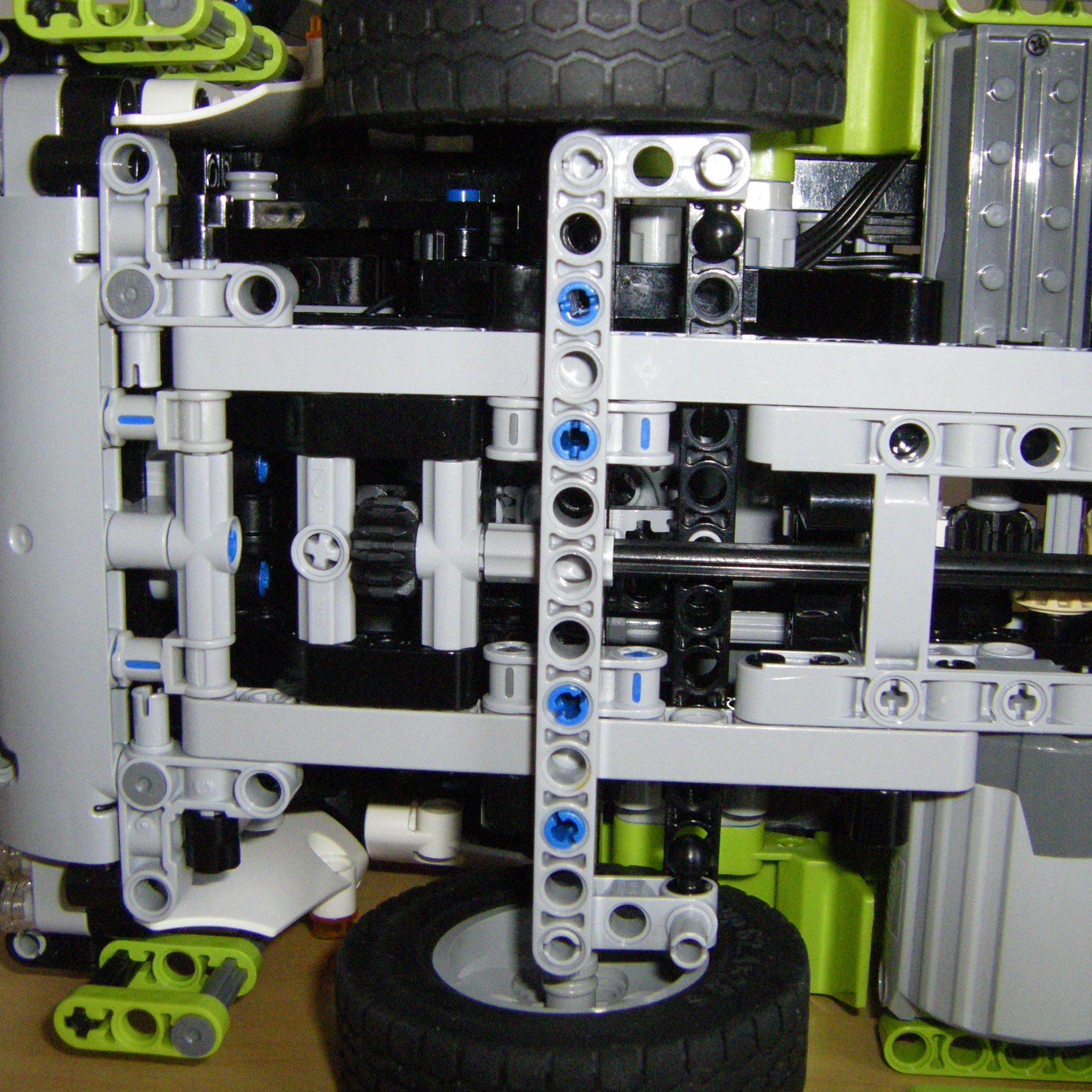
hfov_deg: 37.5
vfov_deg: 37.6
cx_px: 561
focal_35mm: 45
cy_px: 547
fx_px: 1606
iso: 500
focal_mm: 6.3
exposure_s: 1/50
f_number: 7
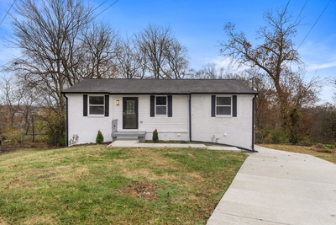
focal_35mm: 24
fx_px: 224
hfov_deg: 73.7
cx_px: 168
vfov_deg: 53.2
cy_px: 112
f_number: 2.8
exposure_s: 1/2000
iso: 400
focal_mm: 24
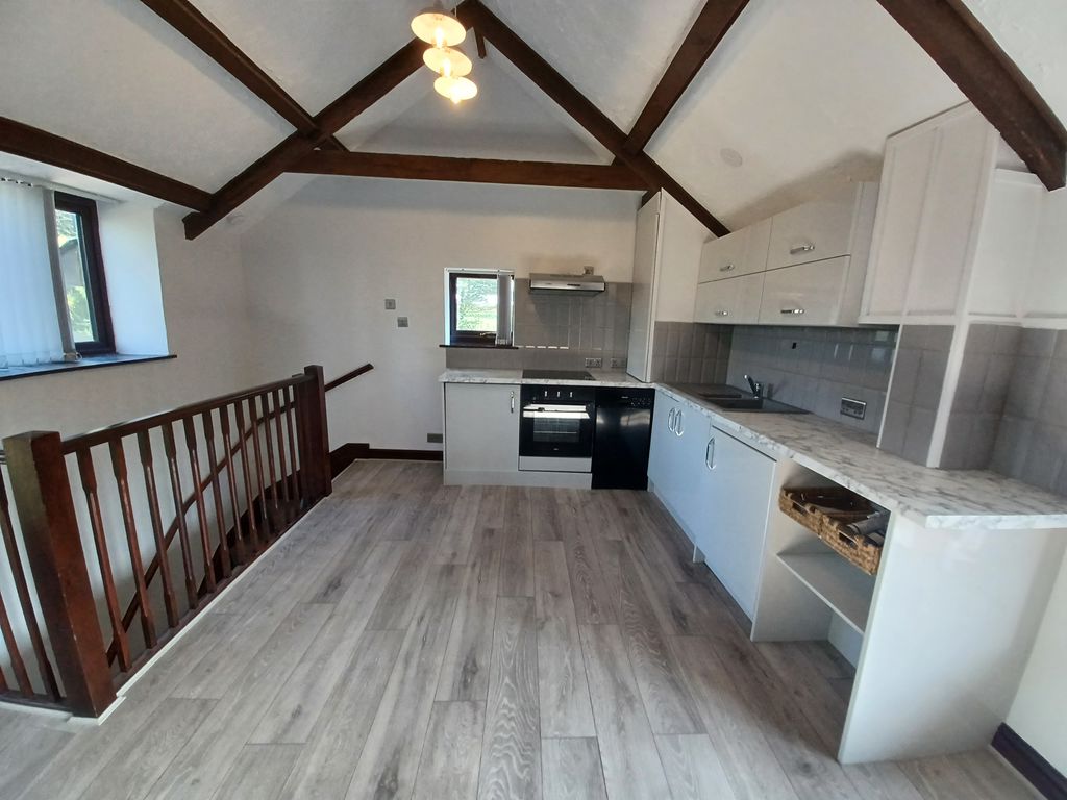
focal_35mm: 13
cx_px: 534
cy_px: 400
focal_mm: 1.42
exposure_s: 1/50
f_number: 2.2
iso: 125
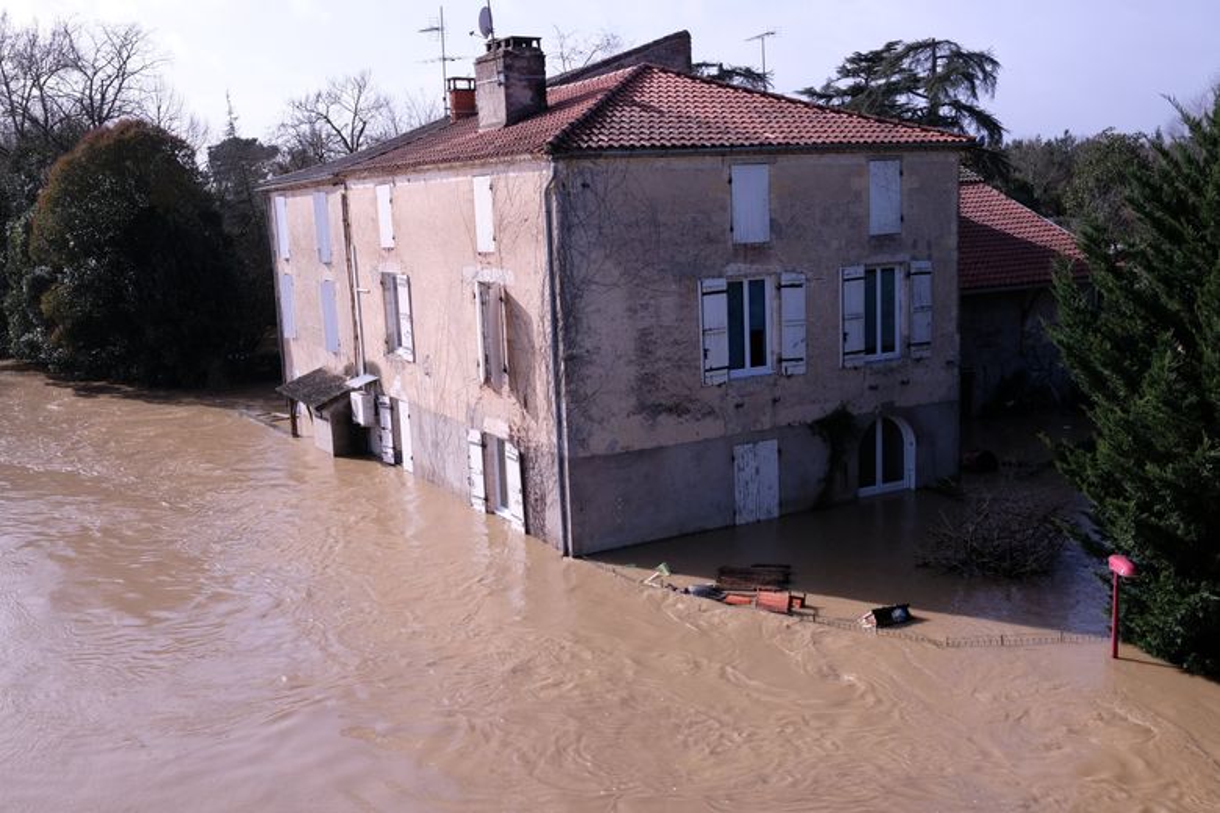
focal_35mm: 35
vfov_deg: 37.9
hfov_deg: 54.4
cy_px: 406
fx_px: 1186
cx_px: 610
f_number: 8
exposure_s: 1/640
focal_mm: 23
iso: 400
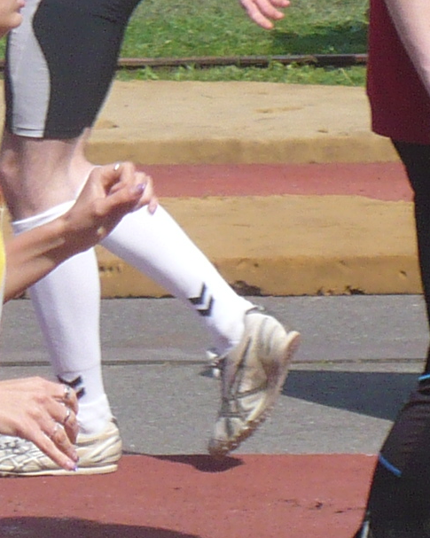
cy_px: 267
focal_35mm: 514
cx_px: 644
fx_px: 8183
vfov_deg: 3.8
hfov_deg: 3.0
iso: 100
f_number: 3.5
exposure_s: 1/800
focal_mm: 17.2
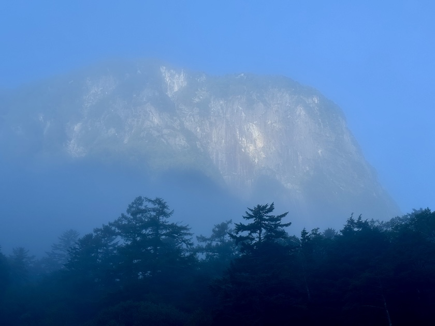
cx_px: 218
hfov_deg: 39.7
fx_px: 603
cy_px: 163
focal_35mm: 48
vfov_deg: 30.3
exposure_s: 1/1366
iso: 64
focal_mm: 6.76
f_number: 1.78
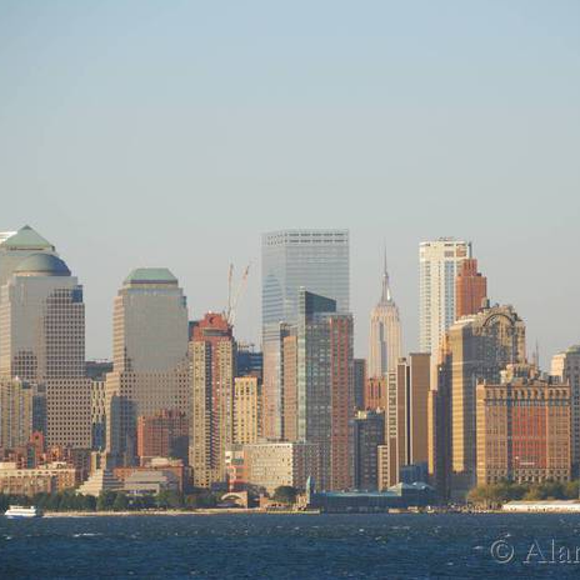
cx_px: 345
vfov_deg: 6.7
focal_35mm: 260
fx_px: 4922
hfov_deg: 6.7
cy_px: 289
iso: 250
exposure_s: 1/500
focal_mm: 135
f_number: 5.6
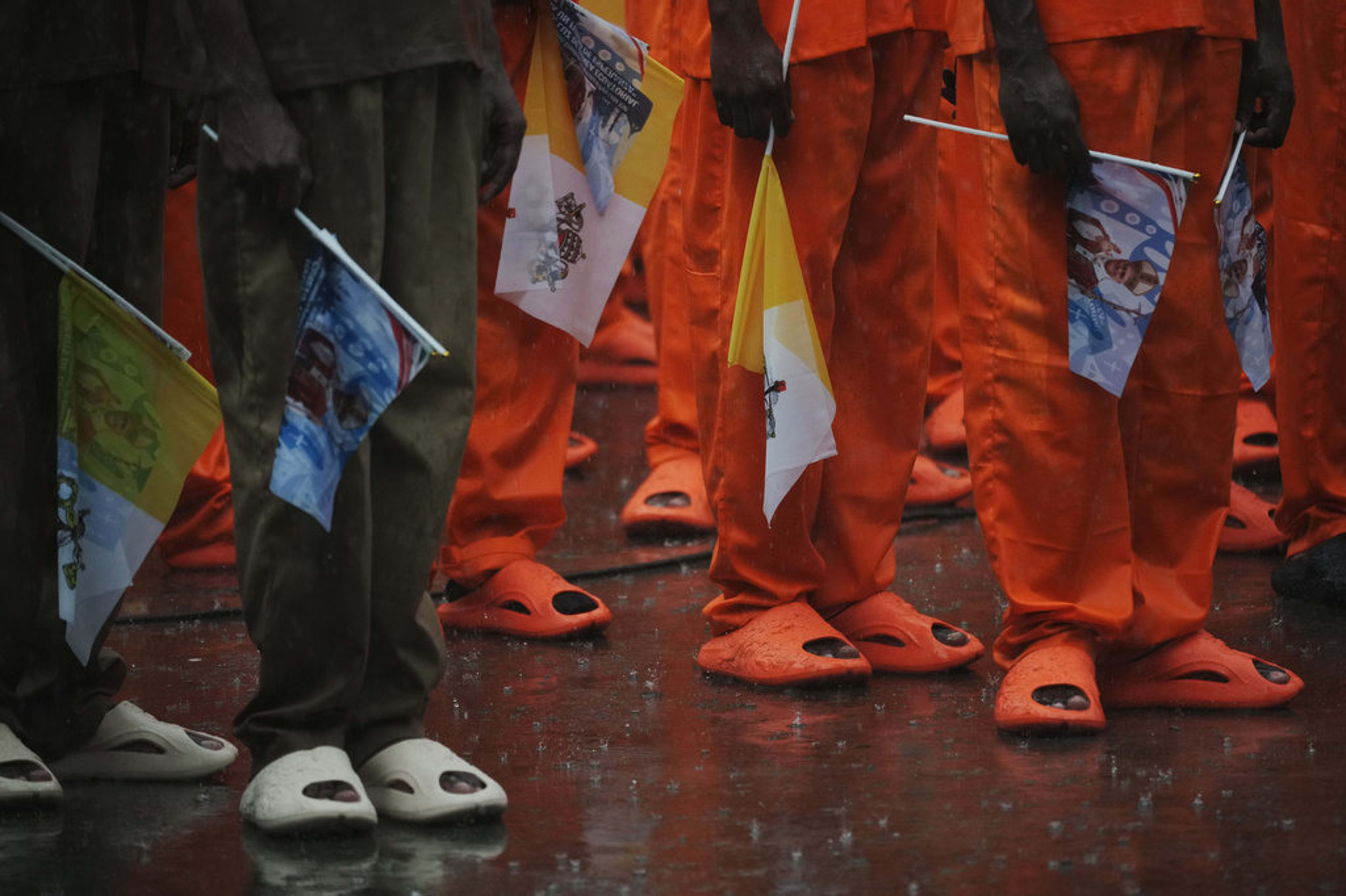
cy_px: 448
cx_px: 673
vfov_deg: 4.0
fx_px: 12782
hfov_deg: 6.0
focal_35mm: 342
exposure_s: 1/1000
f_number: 5.6
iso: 2500
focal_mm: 342
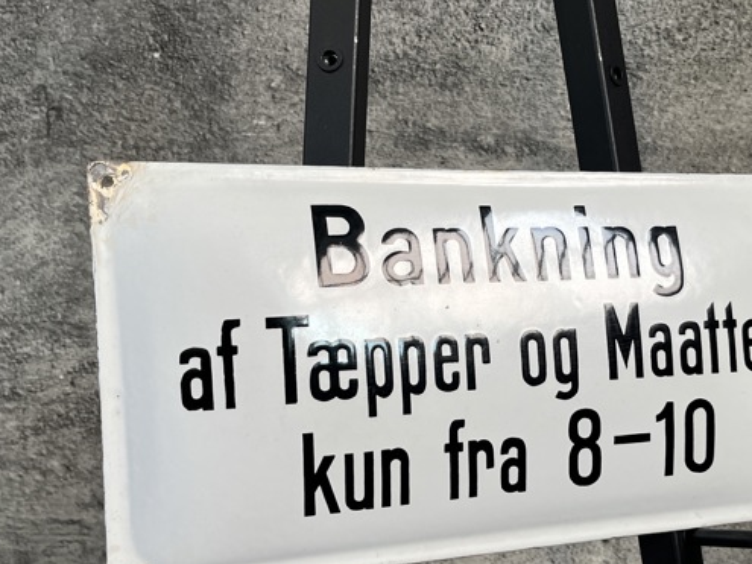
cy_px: 357
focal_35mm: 42
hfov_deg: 44.5
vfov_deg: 34.1
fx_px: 912
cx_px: 462
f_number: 1.6
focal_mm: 5.1
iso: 64
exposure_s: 1/100
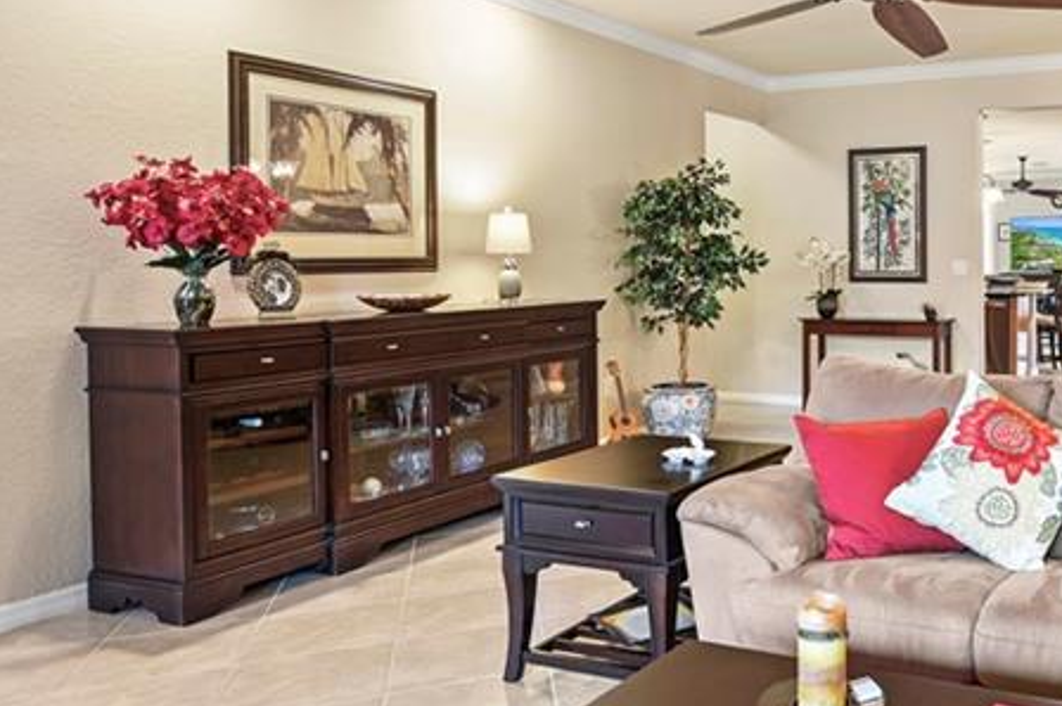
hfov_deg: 53.3
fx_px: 943
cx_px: 903
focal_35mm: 32
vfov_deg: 40.8
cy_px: 267
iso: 100
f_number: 8
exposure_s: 3
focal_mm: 14
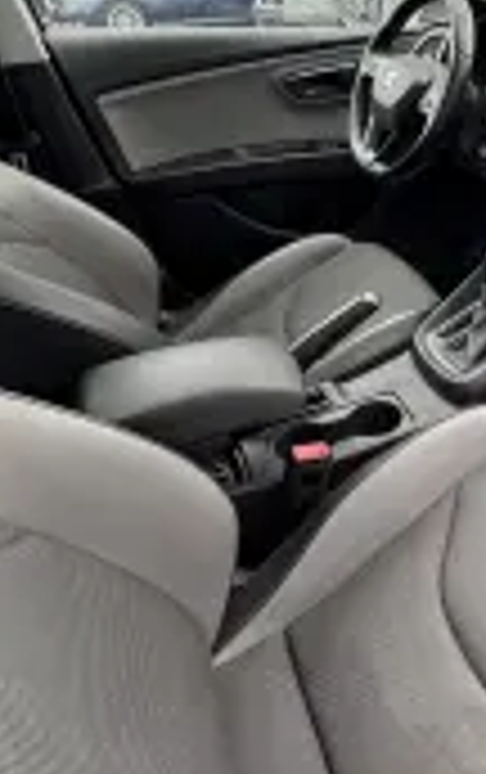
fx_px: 655
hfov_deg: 36.7
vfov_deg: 59.6
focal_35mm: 31
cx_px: 482
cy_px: 252
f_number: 2.2
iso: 100
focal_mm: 2.22
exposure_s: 1/99
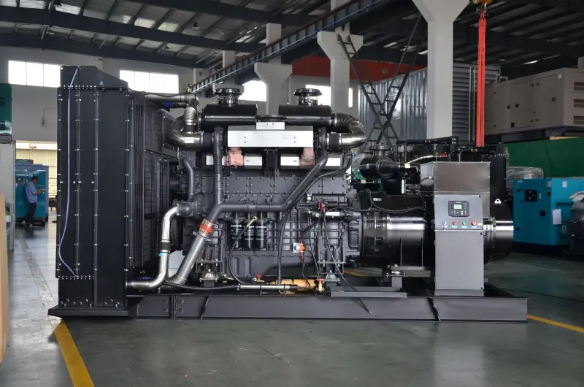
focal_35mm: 39
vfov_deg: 34.1
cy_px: 194
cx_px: 292
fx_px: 631
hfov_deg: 49.6
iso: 250
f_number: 4
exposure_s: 1/50
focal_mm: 26
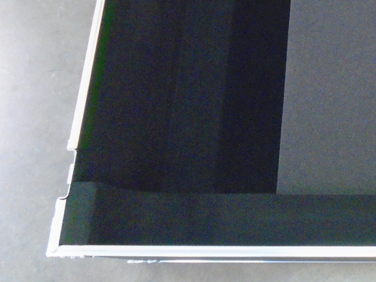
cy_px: 51
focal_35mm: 56
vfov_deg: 25.6
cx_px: 404
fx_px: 608
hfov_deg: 30.9
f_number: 3.2
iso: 800
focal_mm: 4.6
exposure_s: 1/8
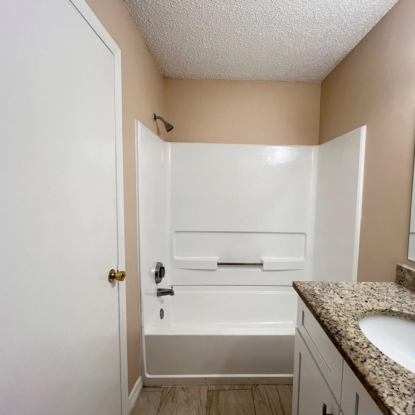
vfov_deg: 87.4
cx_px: 228
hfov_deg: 87.2
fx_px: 217
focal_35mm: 16
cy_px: 209
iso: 160
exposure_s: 1/120
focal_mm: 1.57
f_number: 1.8
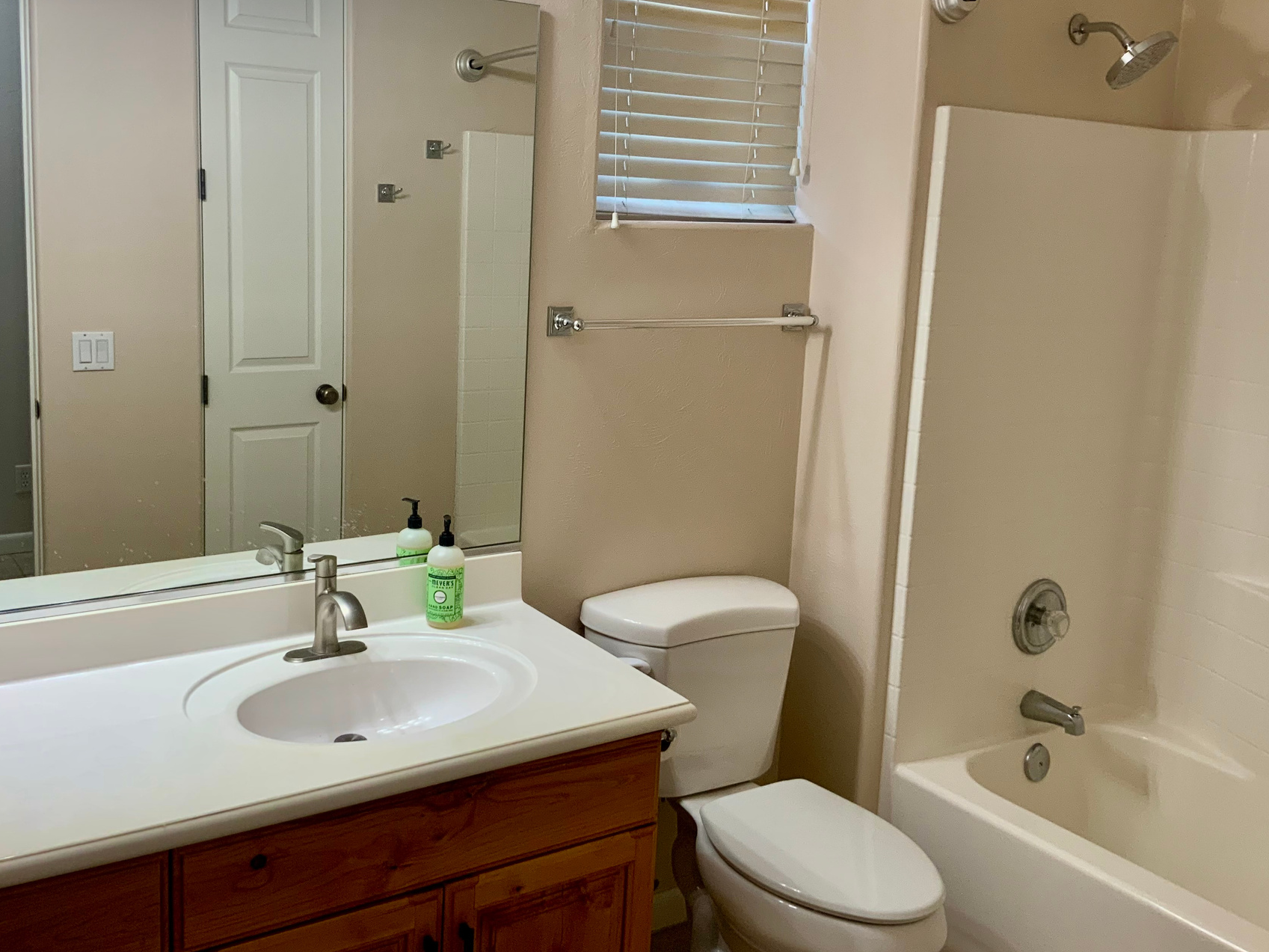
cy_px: 402
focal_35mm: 35
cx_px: 577
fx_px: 1283
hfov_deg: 52.6
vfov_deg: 40.6
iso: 50
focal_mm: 3
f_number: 1.8
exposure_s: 1/60
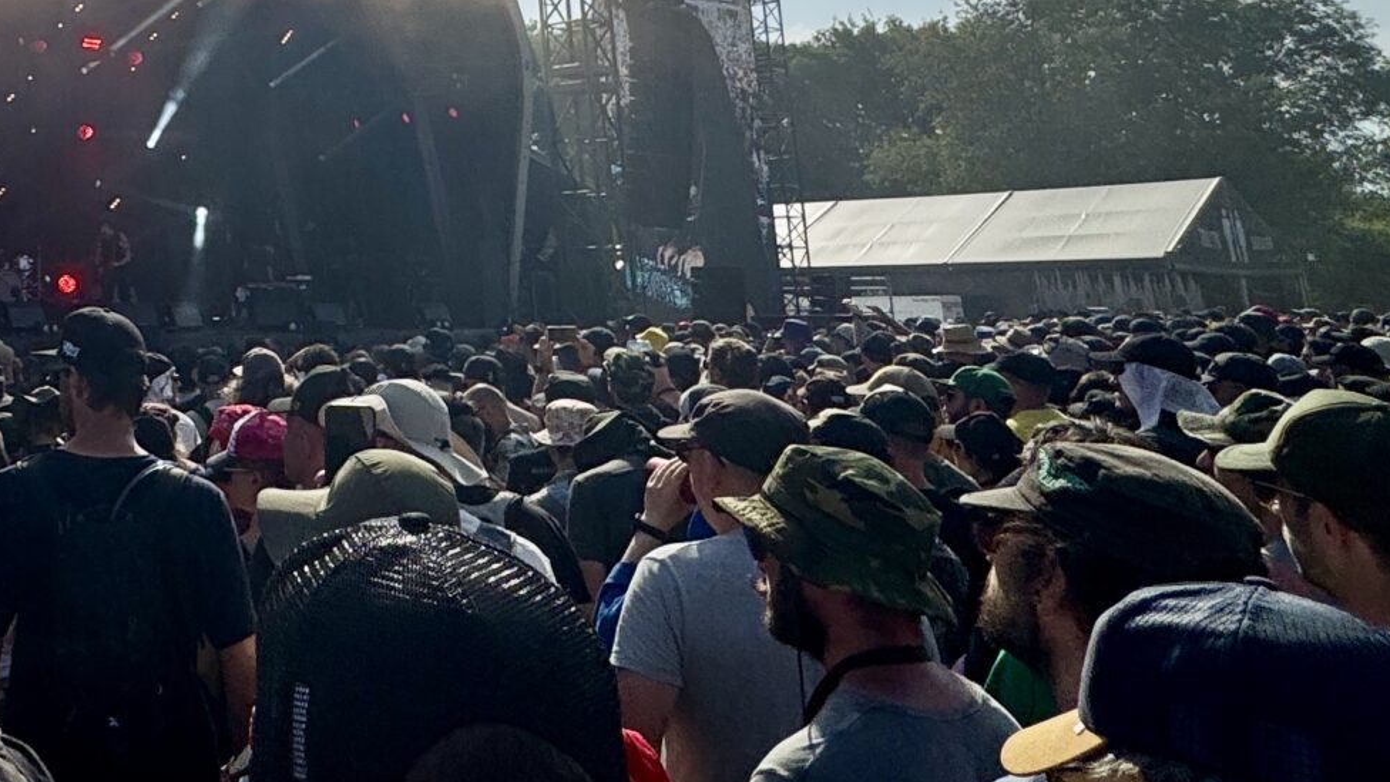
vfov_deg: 27.5
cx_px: 14
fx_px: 1474
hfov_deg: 43.6
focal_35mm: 40
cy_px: -48
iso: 32
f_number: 2.2
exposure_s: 1/5650
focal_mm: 2.22
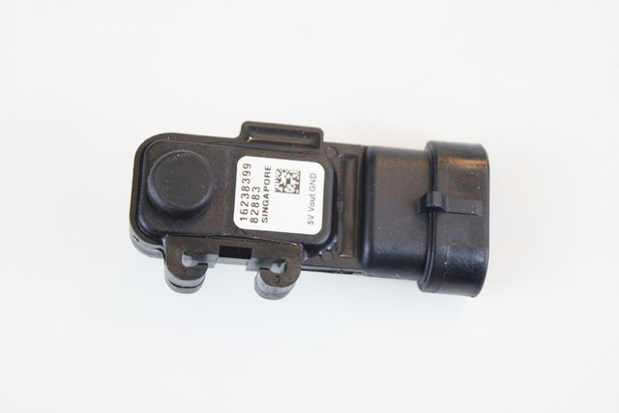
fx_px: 1419
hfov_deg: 24.6
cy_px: 206
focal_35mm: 82
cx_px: 310
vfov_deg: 16.6
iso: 1800
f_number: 5.6
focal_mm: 55
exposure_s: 1/60
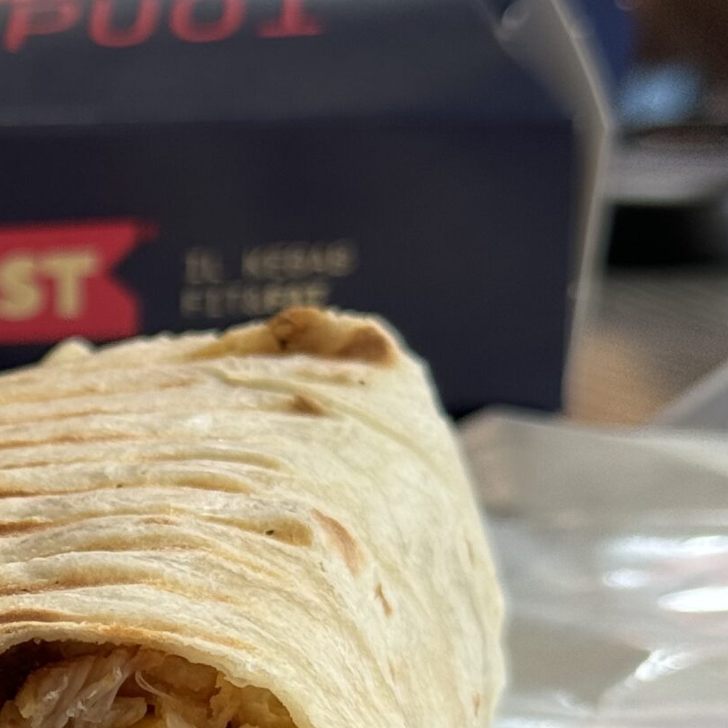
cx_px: -381
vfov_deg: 13.0
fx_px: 3165
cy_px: 695
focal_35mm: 133
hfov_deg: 12.4
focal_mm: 6.76
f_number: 1.78
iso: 64
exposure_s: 1/121
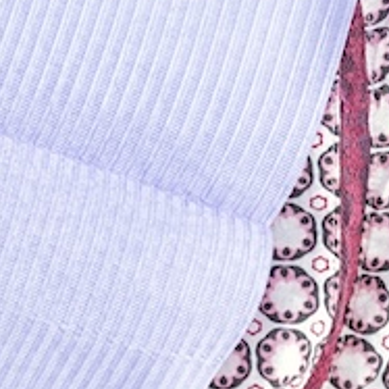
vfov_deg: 9.1
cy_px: 69
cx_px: -732
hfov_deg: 8.0
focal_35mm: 191
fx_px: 2428
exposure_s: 1/160
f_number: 4.5
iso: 1000
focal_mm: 35
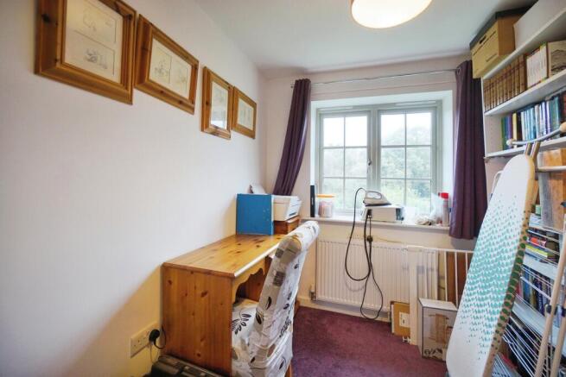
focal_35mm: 15
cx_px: 283
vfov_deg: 77.4
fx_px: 236
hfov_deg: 100.4
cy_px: 188
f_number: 4
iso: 320
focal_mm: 10
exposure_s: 1/60
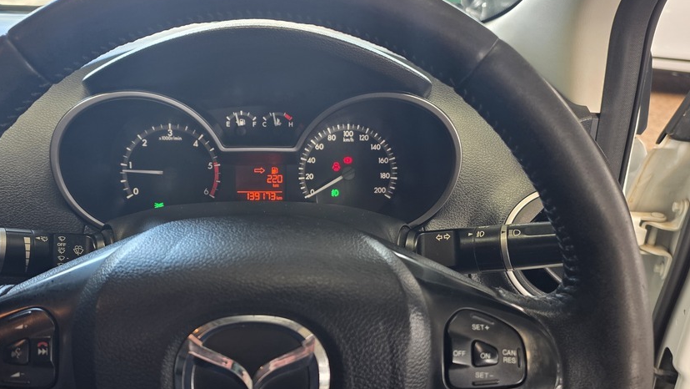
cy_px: 218
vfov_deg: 37.7
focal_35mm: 31
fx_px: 567
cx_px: 277
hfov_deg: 62.1
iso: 200
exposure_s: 1/100
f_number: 1.7
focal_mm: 6.25
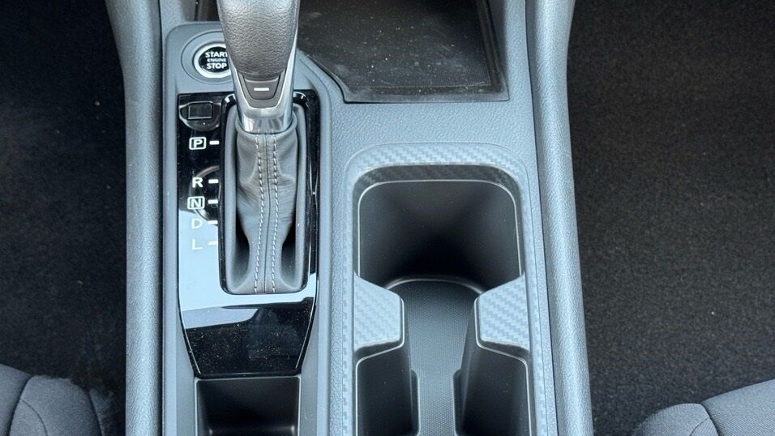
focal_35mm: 56
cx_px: 363
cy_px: 182
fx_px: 1151
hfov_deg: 37.2
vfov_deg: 21.4
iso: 100
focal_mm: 6.76
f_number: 1.78
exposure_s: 1/63
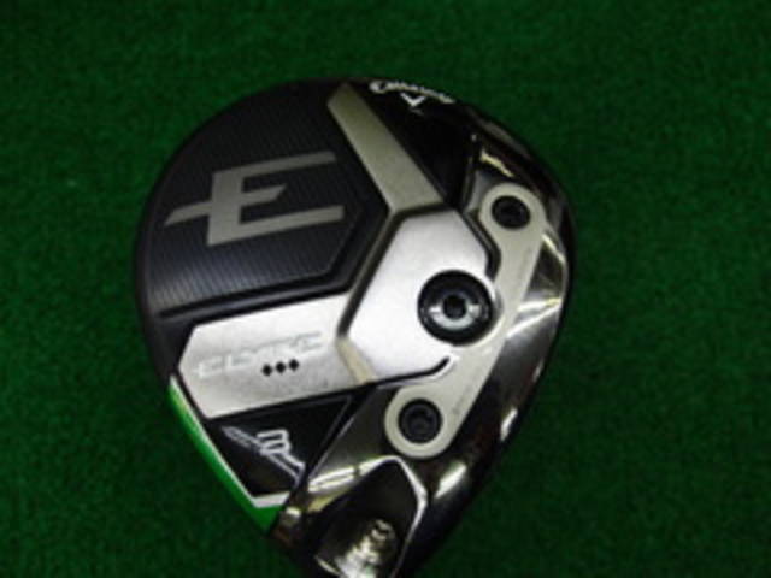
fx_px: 824
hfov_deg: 50.1
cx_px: 386
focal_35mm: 37
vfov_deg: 38.7
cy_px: 289
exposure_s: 1/80
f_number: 3.6
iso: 200
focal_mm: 6.42
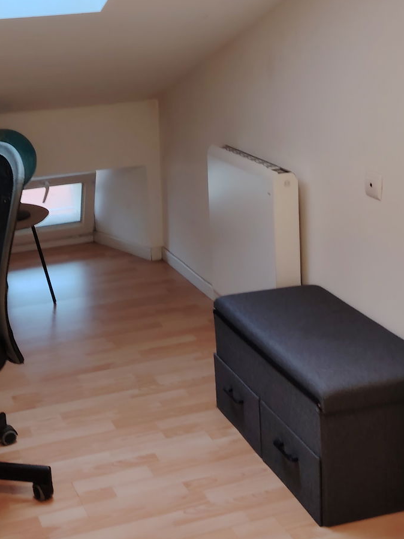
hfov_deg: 25.5
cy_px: 148
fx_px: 887
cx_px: 119
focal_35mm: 57
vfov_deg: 33.2
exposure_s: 1/100
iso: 831
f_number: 1.75
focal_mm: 5.25
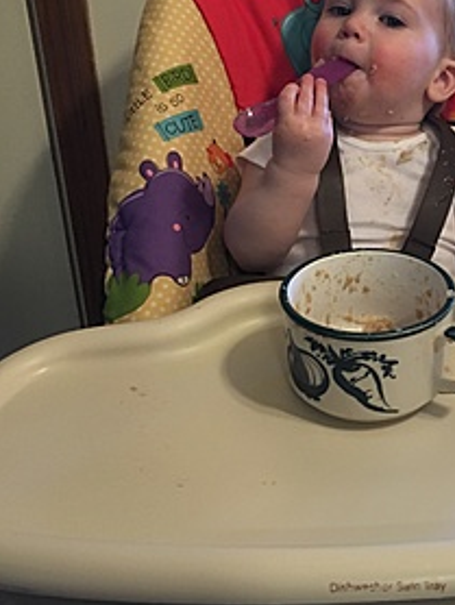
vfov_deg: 38.1
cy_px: 276
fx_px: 875
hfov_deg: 28.3
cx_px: 390
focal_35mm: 50
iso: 125
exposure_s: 1/30
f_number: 2.2
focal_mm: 4.15
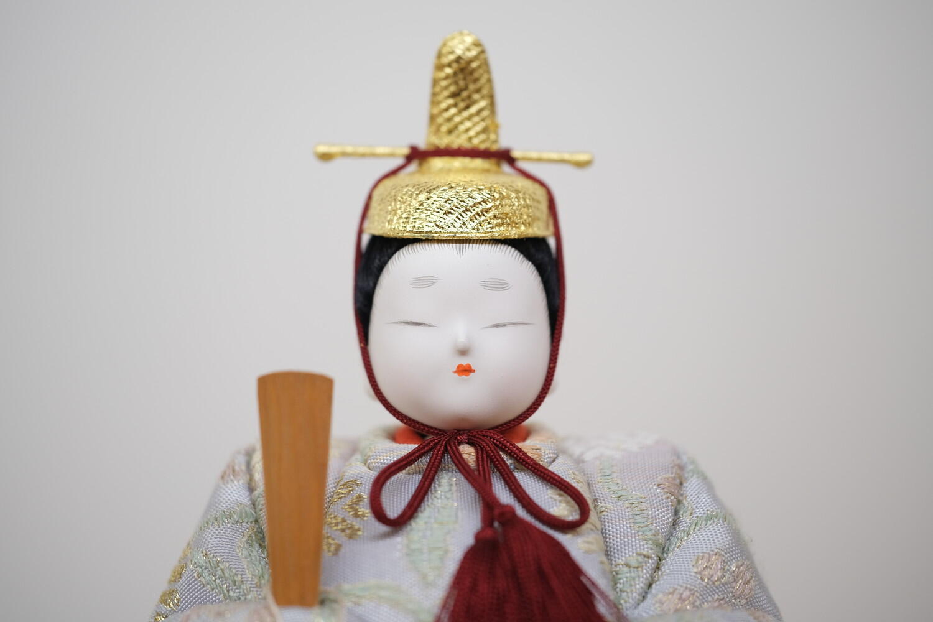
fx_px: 3110
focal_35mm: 120
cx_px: 466
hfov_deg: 17.1
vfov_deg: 11.4
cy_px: 311
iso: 200
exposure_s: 1/38
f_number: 2.8
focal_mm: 80
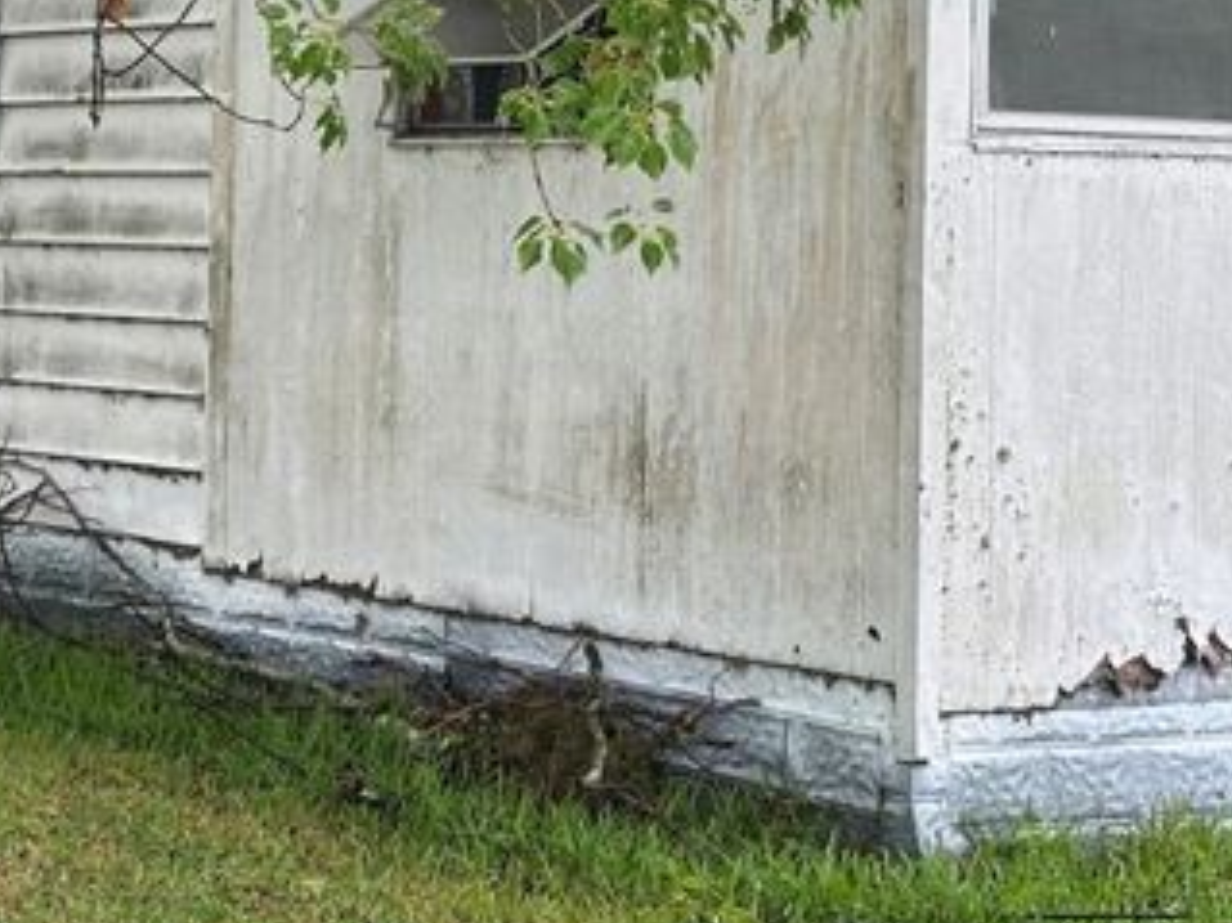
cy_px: 147
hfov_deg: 17.9
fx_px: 3771
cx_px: -114
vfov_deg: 13.9
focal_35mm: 106
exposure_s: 1/321
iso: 64
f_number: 1.78
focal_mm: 6.86
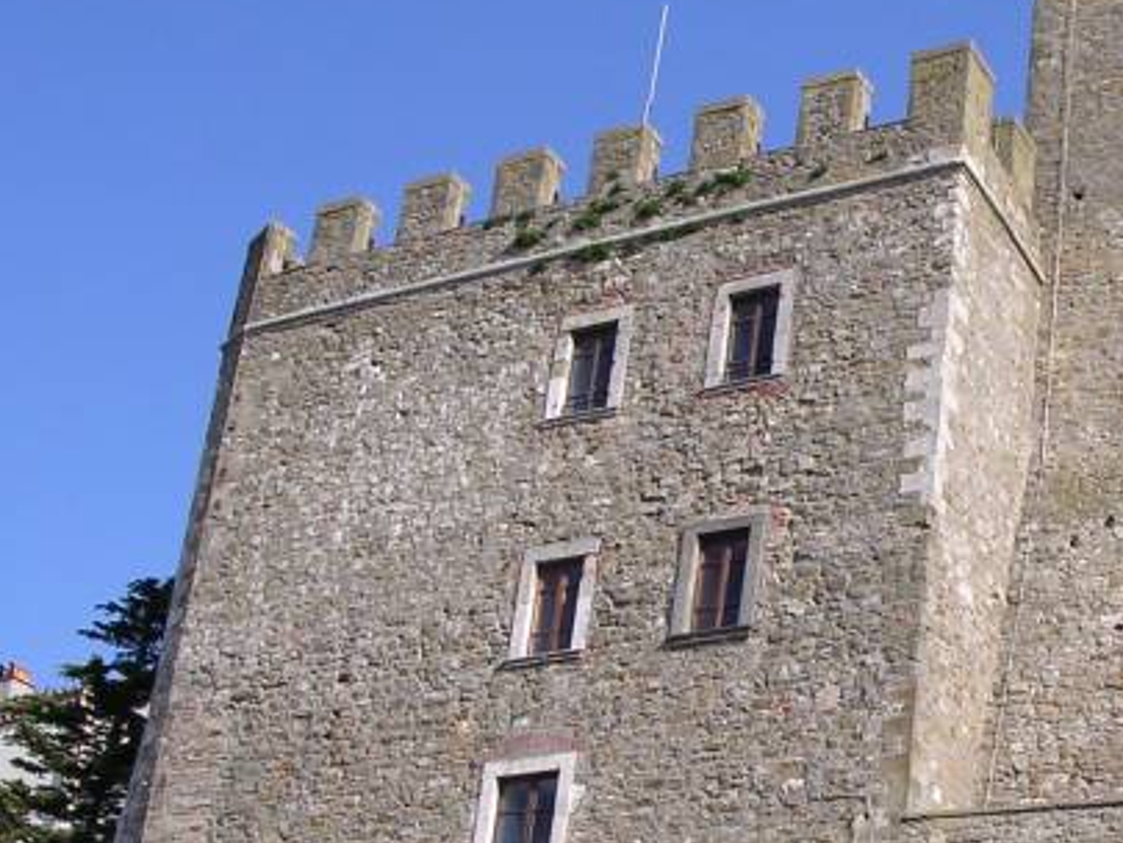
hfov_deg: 25.5
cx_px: 926
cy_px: 571
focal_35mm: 75
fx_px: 2434
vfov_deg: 19.6
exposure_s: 1/270
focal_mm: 5.8
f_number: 5.6
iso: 100
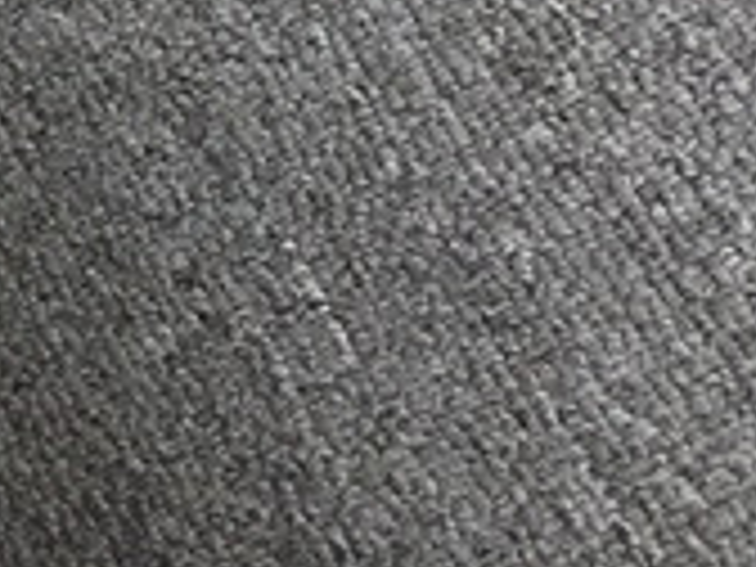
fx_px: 3625
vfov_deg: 8.9
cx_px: -1062
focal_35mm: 166
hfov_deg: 10.3
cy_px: -61
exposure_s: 1/195
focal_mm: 3.3
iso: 25
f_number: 2.4
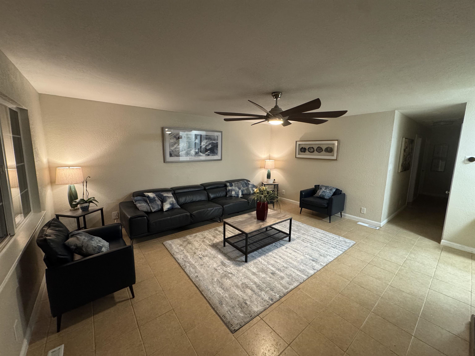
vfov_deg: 85.7
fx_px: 192
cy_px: 178
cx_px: 238
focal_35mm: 14
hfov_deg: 102.1
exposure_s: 1/60
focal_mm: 2.22
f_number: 2.2
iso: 640
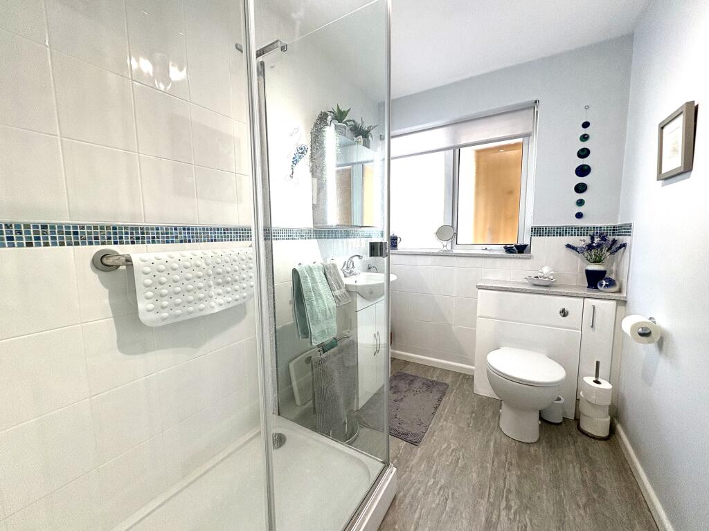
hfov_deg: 102.1
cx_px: 354
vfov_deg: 85.7
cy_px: 266
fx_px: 287
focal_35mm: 14
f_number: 2.2
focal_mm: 2.22
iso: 100
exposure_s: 1/105
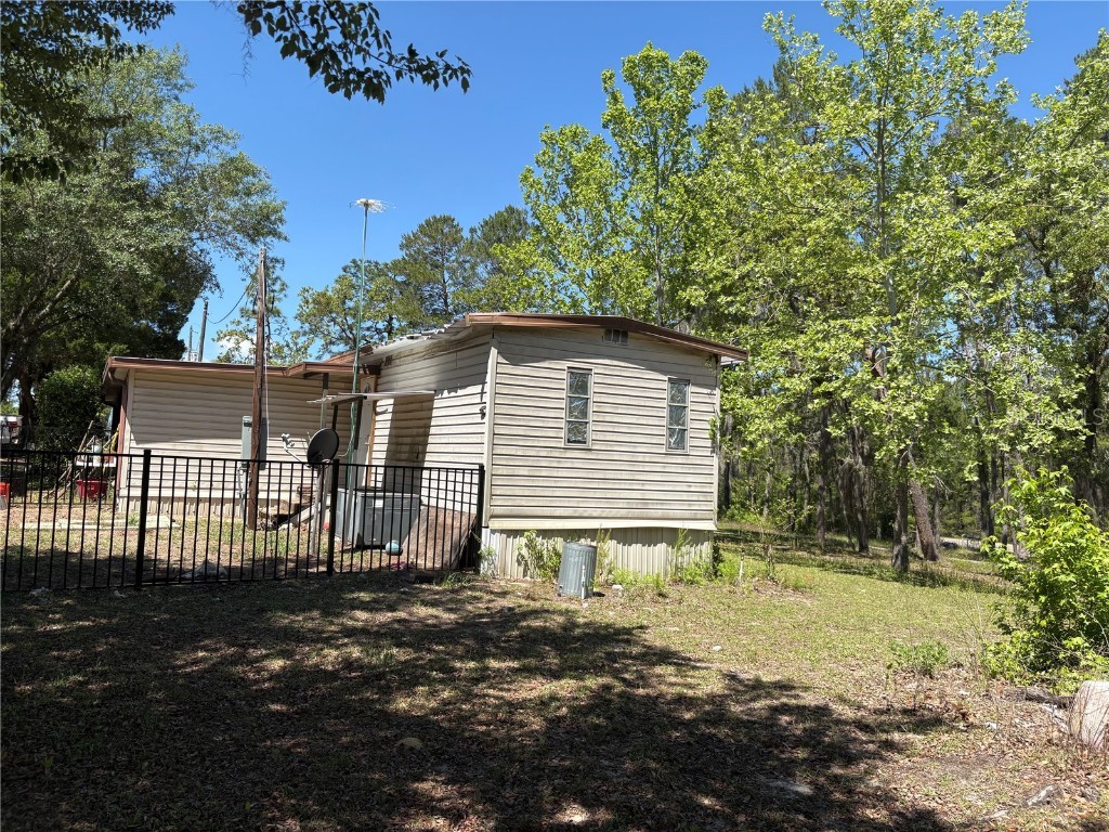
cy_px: 416
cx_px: 554
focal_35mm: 26
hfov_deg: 67.3
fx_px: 833
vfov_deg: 53.1
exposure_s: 1/2141
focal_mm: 5.96
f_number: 1.6
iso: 50
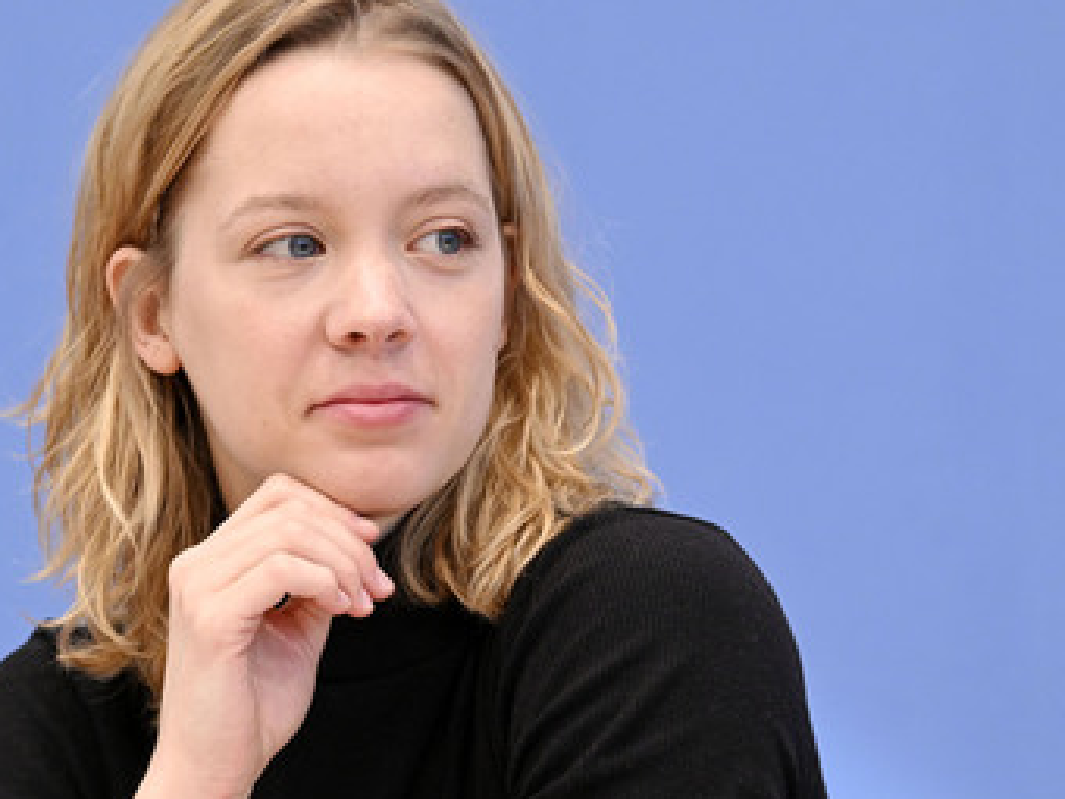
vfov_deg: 7.1
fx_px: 6461
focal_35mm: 210
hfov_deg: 9.4
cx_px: 368
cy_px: 360
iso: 5000
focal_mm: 165
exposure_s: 1/400
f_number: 7.1
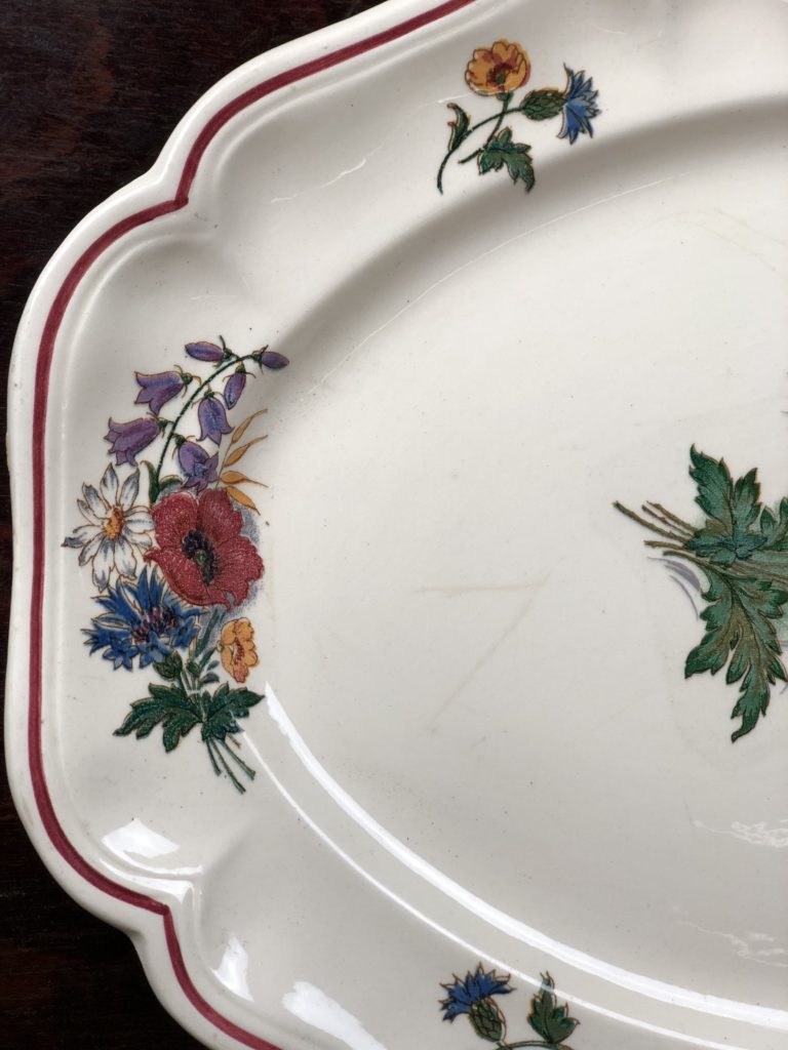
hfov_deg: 28.0
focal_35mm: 52
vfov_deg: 36.8
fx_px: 1578
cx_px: 394
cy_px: 525
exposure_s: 1/50
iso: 20
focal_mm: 6
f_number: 2.4
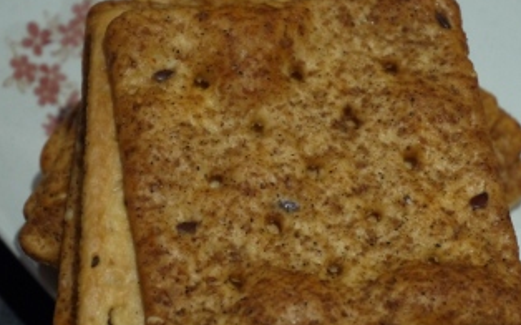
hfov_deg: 16.4
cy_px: 174
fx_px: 1803
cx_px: 251
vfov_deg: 10.3
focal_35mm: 127
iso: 800
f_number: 5.6
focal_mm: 42
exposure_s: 1/80
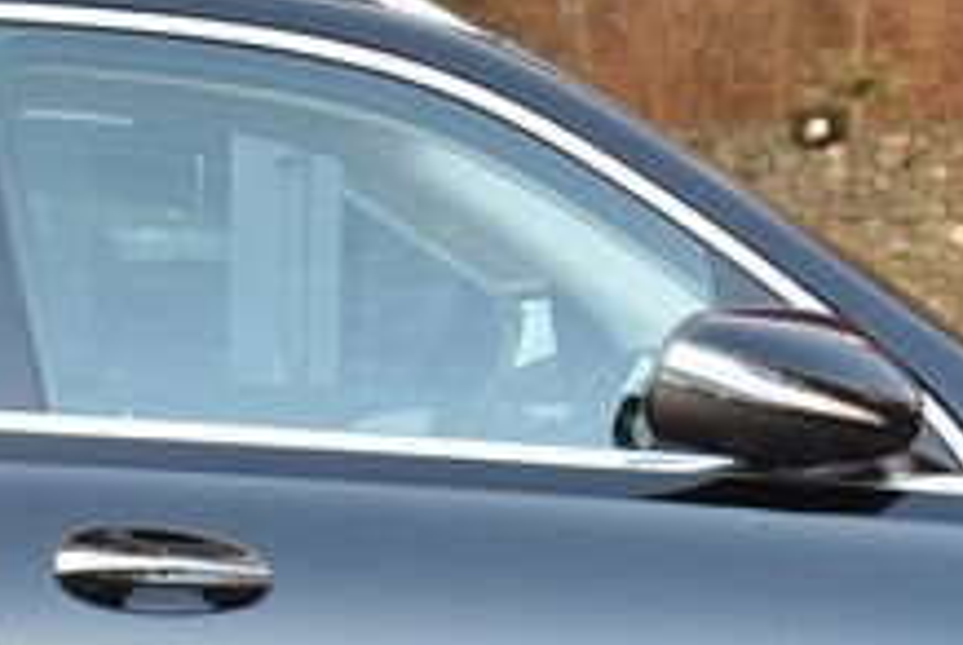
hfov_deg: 13.5
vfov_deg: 9.1
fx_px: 4018
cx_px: 62
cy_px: 676
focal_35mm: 150
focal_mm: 32
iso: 500
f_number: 5
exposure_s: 1/100
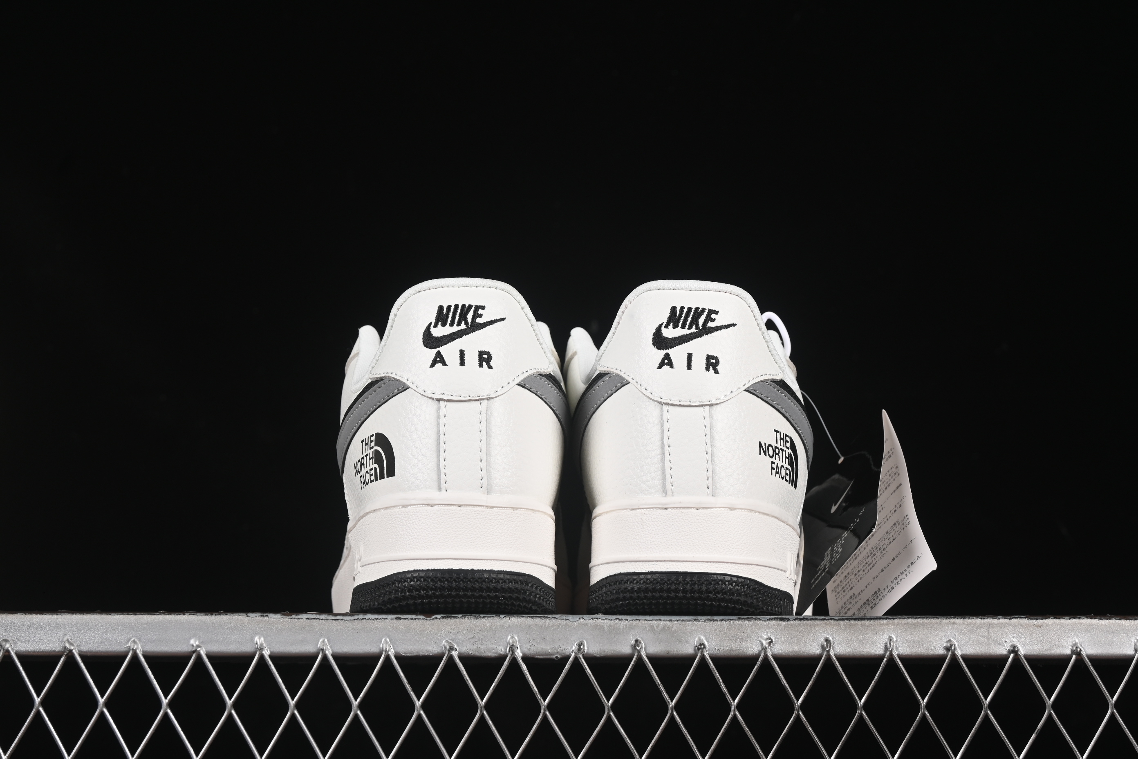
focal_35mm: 75
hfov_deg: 27.0
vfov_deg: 18.2
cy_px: 380
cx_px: 569
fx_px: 2371
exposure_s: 1/80
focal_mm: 50
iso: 160
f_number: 8
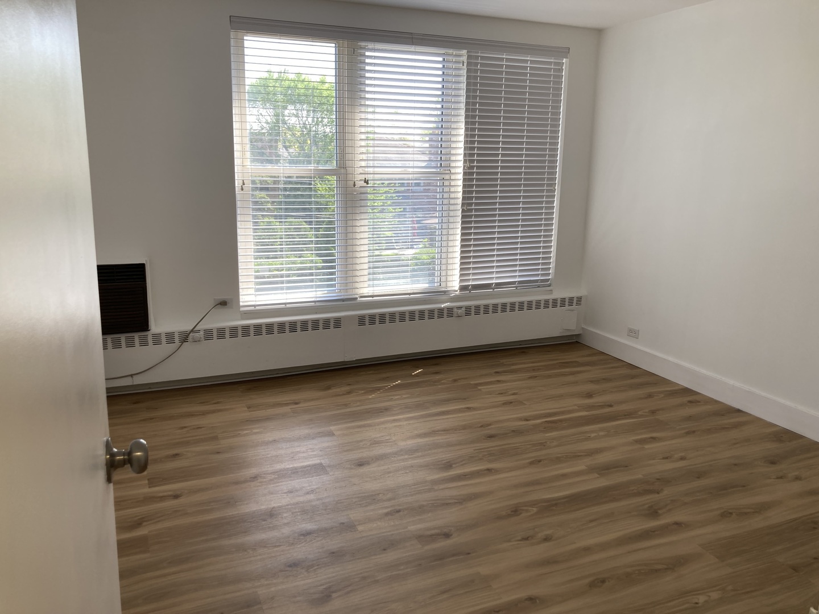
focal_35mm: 28
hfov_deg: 63.4
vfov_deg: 49.7
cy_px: 307
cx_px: 410
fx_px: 662
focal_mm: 3.99
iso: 20
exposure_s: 1/136
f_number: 1.8
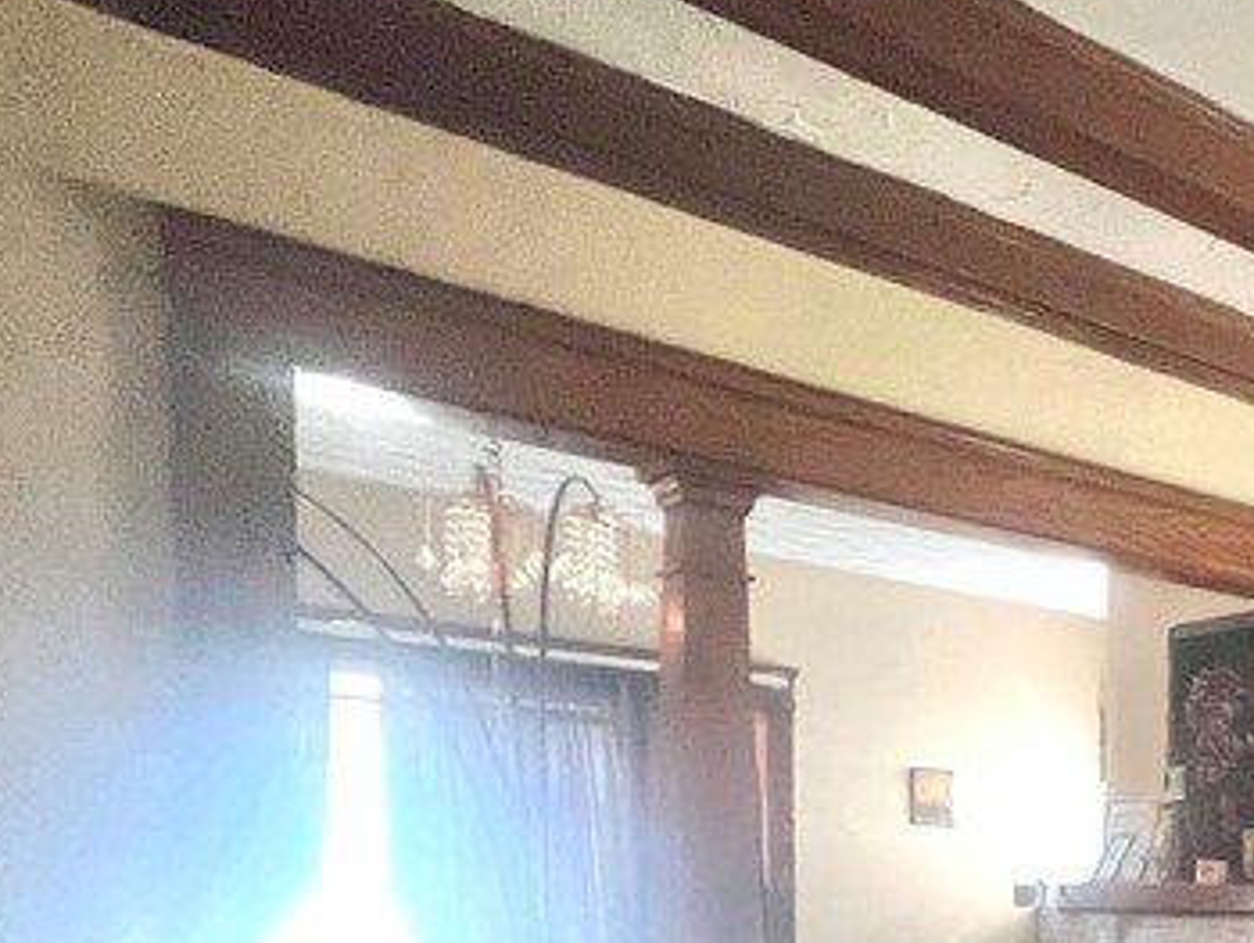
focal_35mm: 38
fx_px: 1378
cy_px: 979
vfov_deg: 33.9
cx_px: 1698
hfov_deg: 33.1
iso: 400
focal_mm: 1.57
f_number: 1.8
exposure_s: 1/60
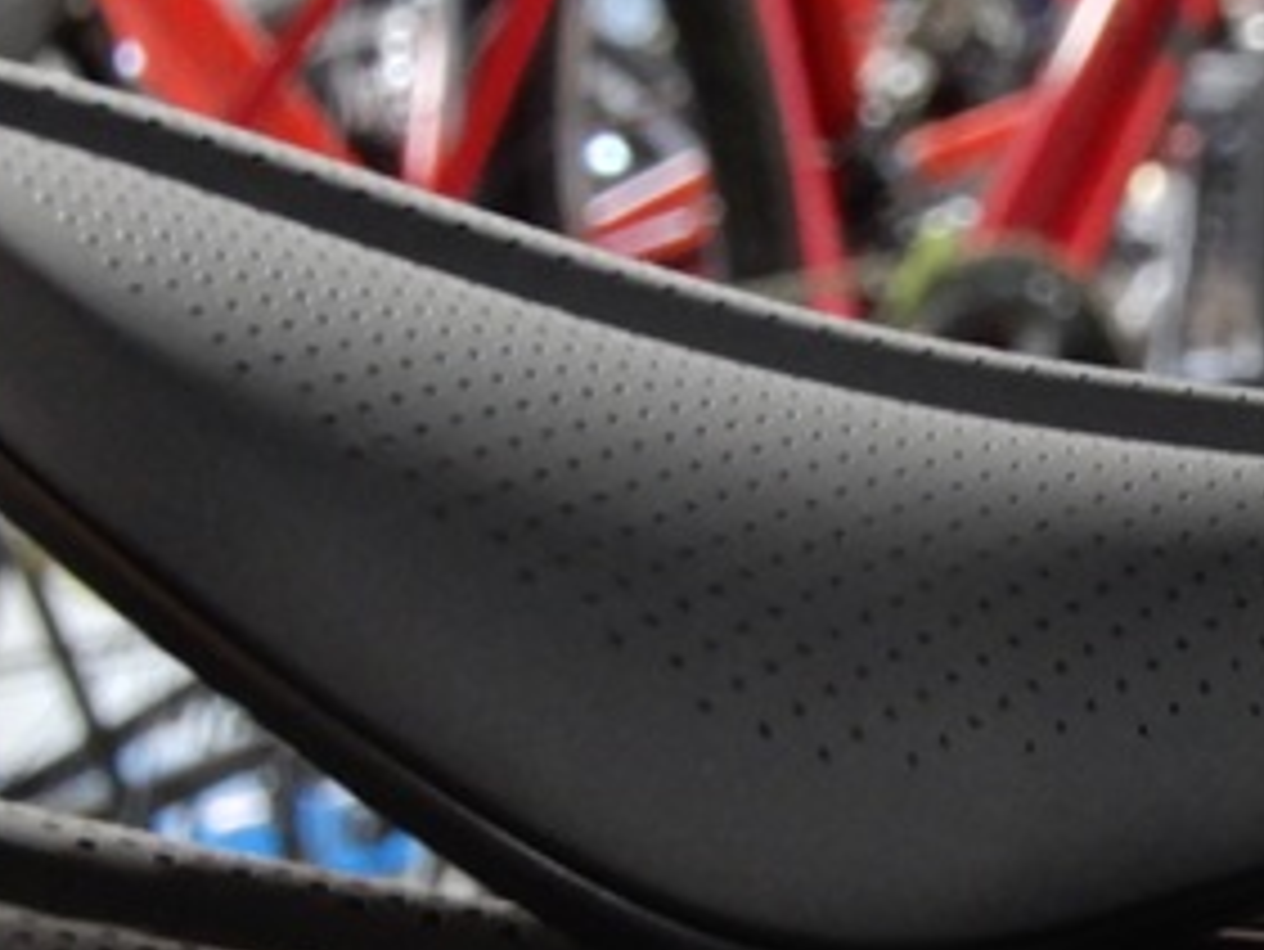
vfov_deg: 4.4
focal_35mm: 336
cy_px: 867
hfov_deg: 5.9
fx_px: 12274
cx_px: 1453
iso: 400
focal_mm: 18.7
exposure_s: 1/15
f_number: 5
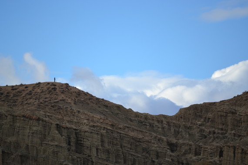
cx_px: 124
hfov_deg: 6.9
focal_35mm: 300
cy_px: 82
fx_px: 2067
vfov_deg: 4.6
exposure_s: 1/500
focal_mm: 200
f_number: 5.6
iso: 140
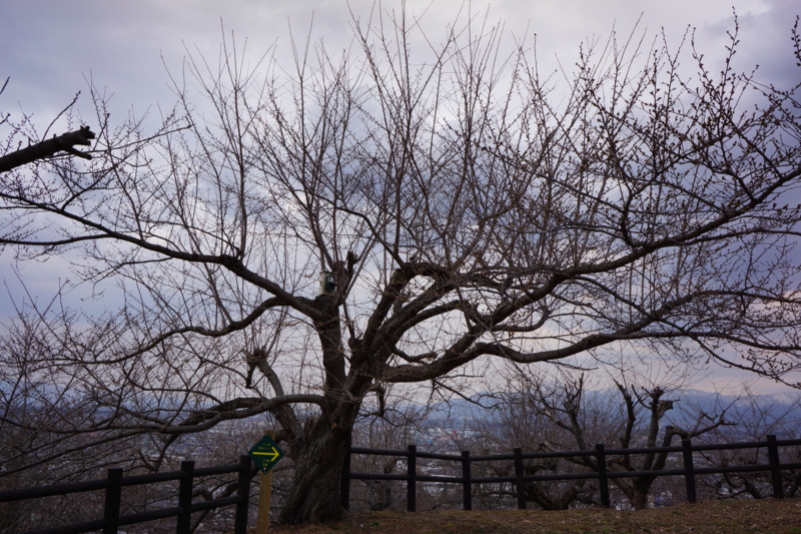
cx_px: 400
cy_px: 267
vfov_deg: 43.6
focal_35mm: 30
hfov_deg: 61.9
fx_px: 667
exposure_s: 1/160
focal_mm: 20
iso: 100
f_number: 13
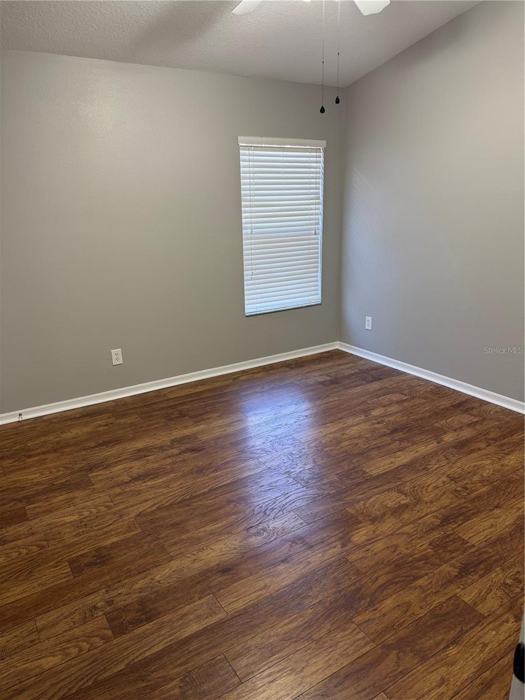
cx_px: 262
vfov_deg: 71.6
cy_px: 350
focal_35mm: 24
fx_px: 485
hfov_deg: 56.8
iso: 125
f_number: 1.78
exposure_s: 1/60
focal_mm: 6.76
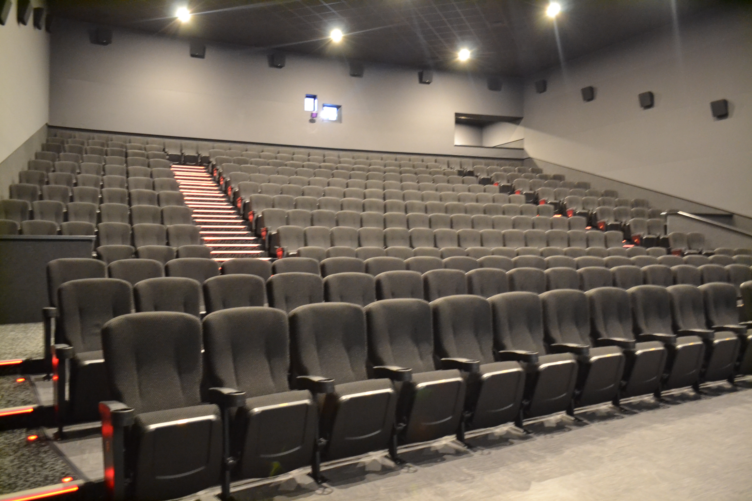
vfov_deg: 47.9
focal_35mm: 27
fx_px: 564
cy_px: 250
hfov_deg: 67.4
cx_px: 376
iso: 3200
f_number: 3.5
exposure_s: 1
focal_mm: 18
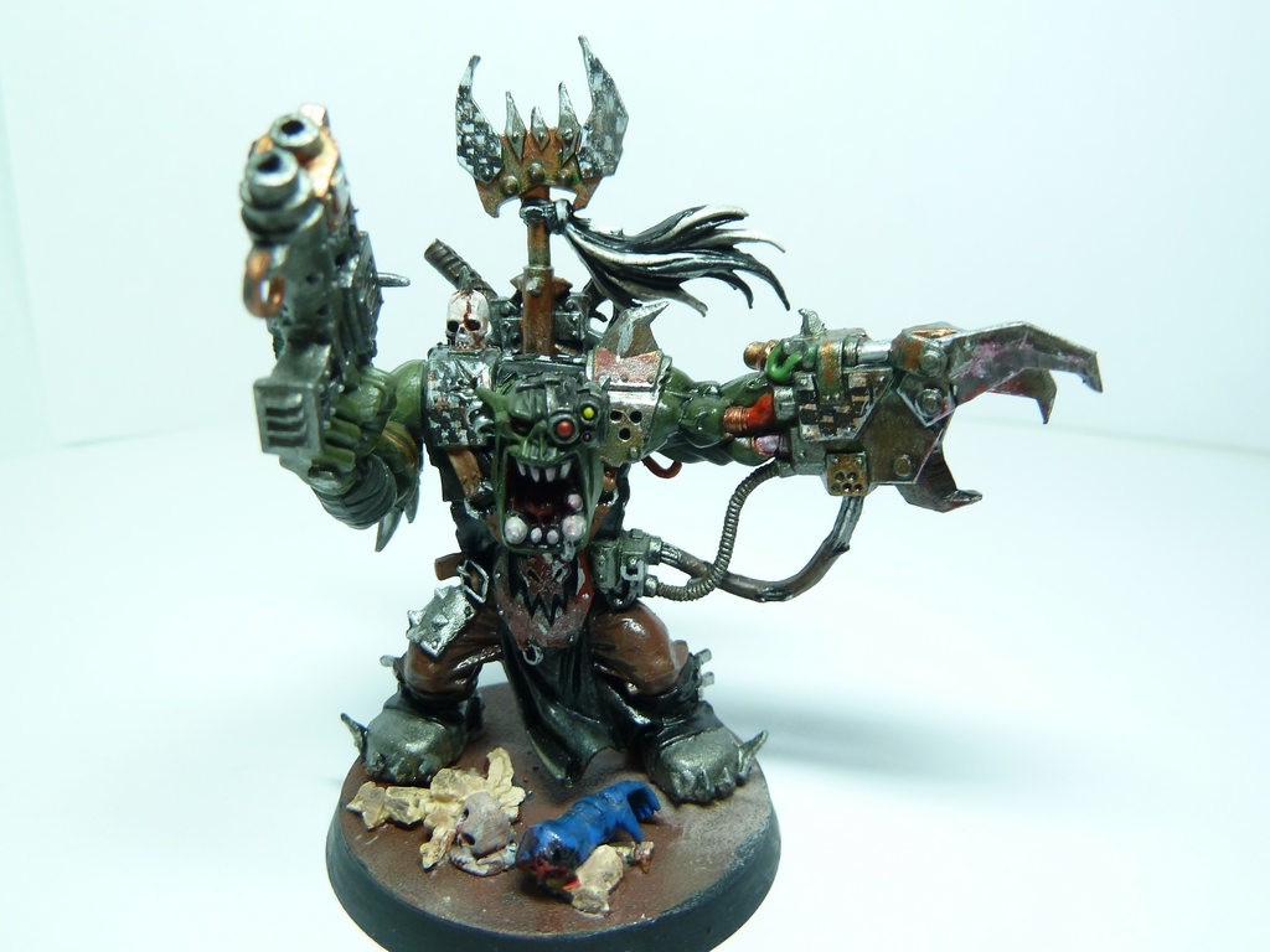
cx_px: 635
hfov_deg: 65.3
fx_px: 991
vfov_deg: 51.4
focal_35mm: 27
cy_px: 476
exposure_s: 1/20
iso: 80
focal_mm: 4.4
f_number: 3.3
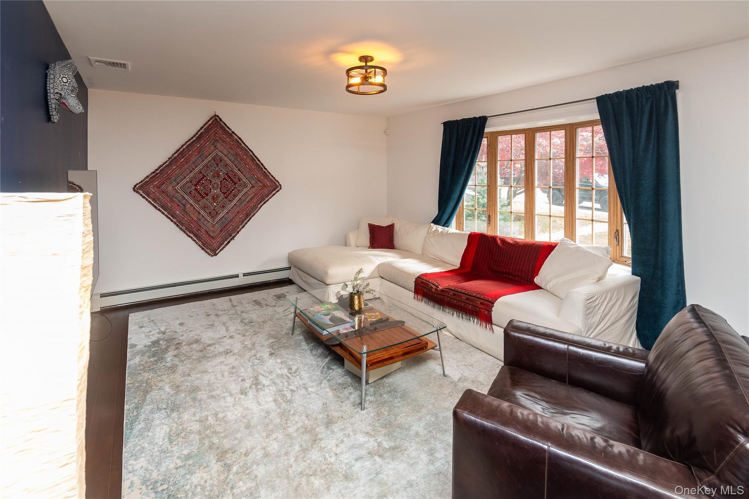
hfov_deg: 100.4
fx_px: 312
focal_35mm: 15
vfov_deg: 77.3
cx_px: 374
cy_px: 250
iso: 720
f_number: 5.6
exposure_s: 1/60
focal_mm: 10
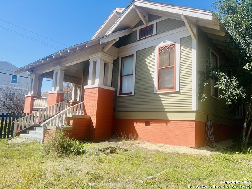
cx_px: 126
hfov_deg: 67.3
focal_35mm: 26
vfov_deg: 53.1
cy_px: 94
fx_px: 189
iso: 50
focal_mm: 5.7
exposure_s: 1/2915
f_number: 1.5
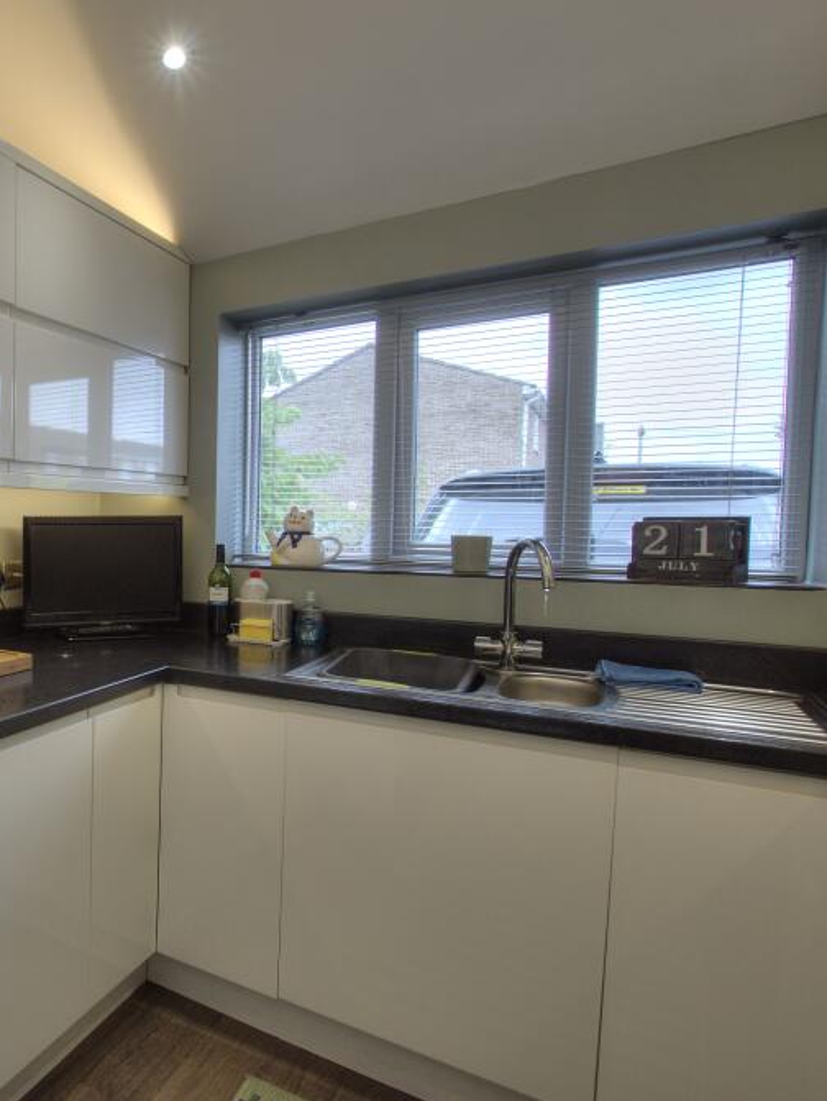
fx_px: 700
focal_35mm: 22
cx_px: 13
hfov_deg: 50.4
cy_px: 549
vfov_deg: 76.4
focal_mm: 10
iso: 400
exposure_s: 1/20
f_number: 8
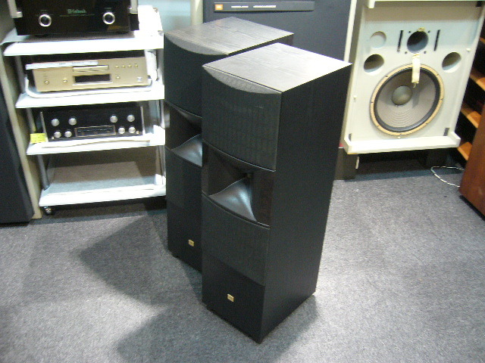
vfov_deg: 40.7
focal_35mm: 35
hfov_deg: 52.6
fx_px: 490
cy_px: 182
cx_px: 242
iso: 200
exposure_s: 1/8
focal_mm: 5.8
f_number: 2.8
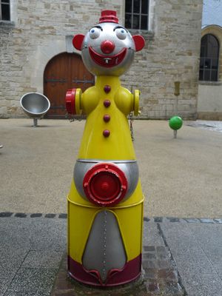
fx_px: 325
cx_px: 111
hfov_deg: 37.7
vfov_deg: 49.0
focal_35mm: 38
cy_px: 148
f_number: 3
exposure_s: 1/60
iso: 100
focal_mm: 6.8
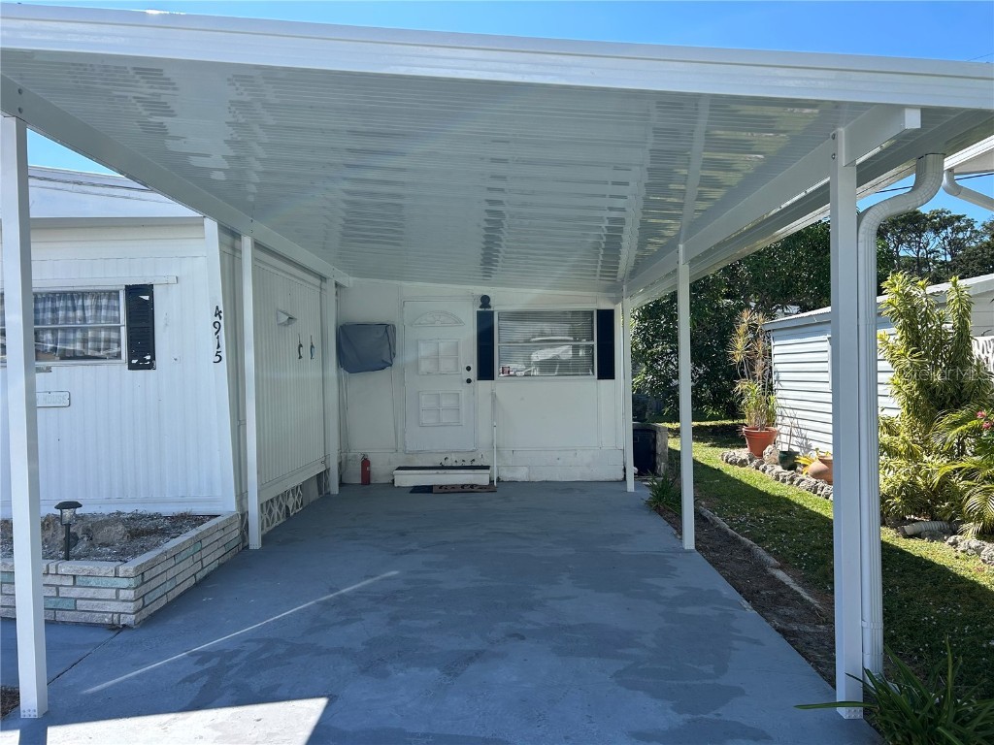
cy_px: 372
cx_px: 497
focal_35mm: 26
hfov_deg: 67.3
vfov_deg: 53.1
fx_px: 747
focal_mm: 5.7
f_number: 1.5
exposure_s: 1/2208
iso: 50
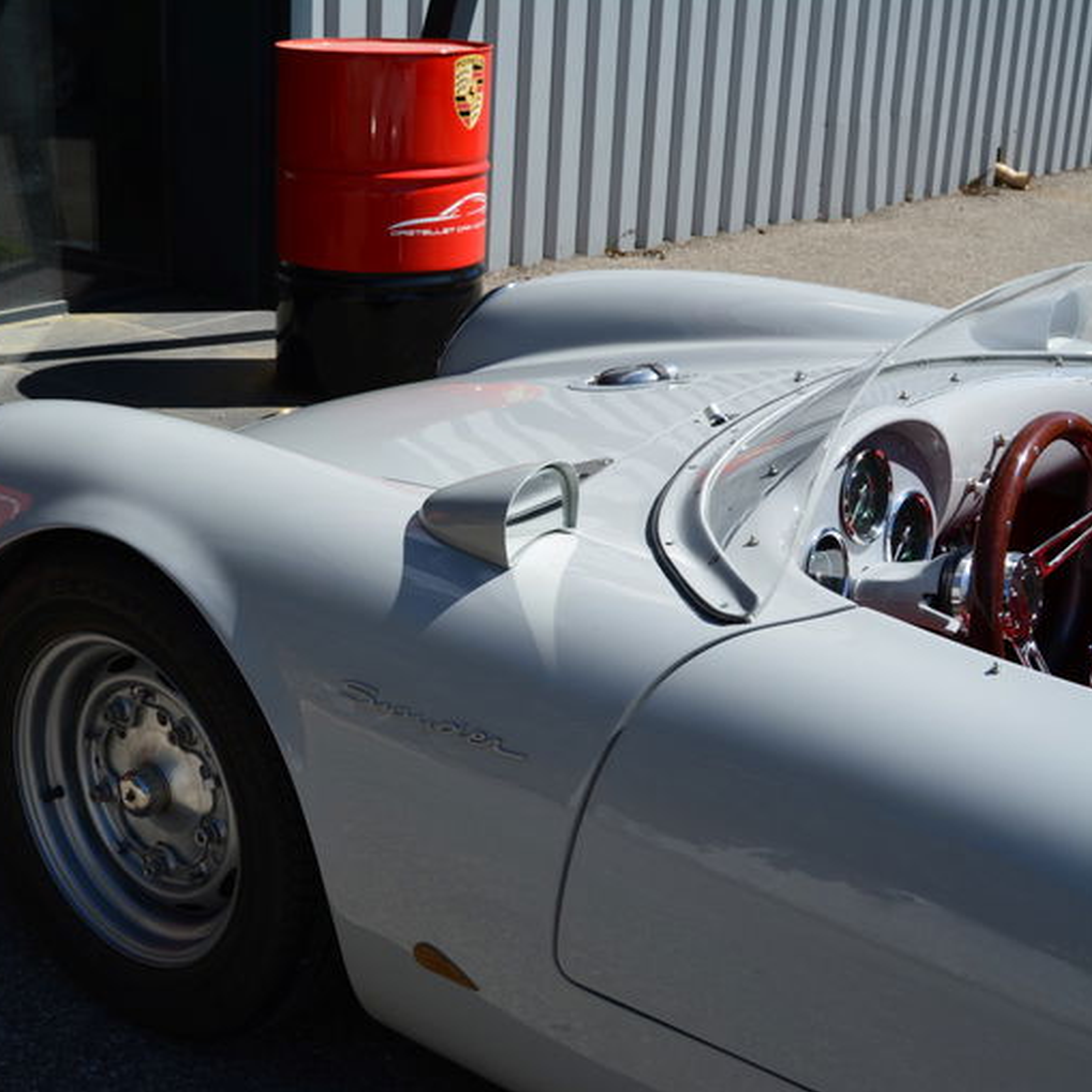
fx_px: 1785
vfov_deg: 34.0
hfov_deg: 33.4
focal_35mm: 50
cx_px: 279
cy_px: 545
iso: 200
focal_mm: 26
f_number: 10
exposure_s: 1/320
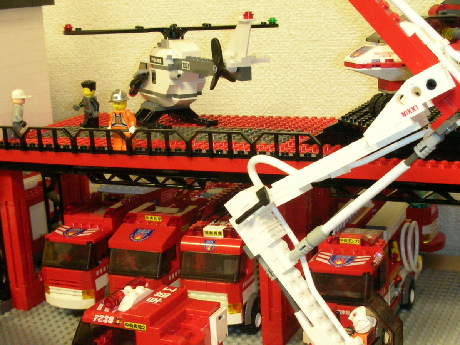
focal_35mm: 60
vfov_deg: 24.4
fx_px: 797
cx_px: 228
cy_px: 205
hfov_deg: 32.2
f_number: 3
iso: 200
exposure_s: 1/22
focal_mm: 5.8
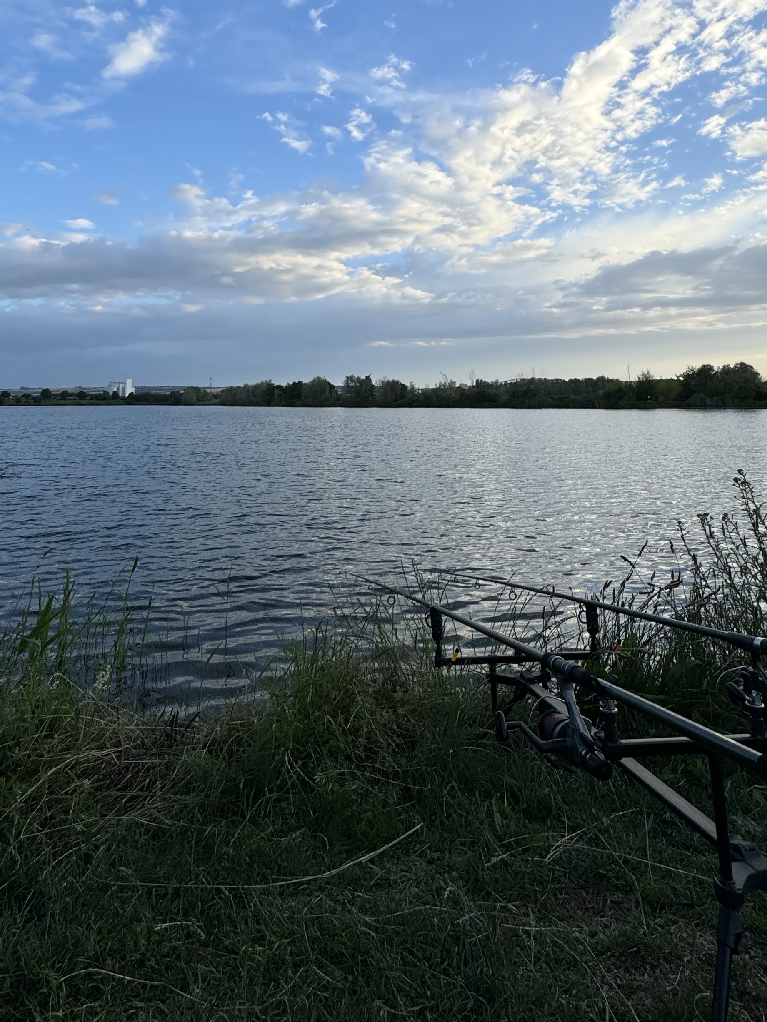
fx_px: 679
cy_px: 308
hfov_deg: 58.8
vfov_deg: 70.8
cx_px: 360
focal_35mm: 23
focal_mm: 2.22
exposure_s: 1/675
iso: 40
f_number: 2.2
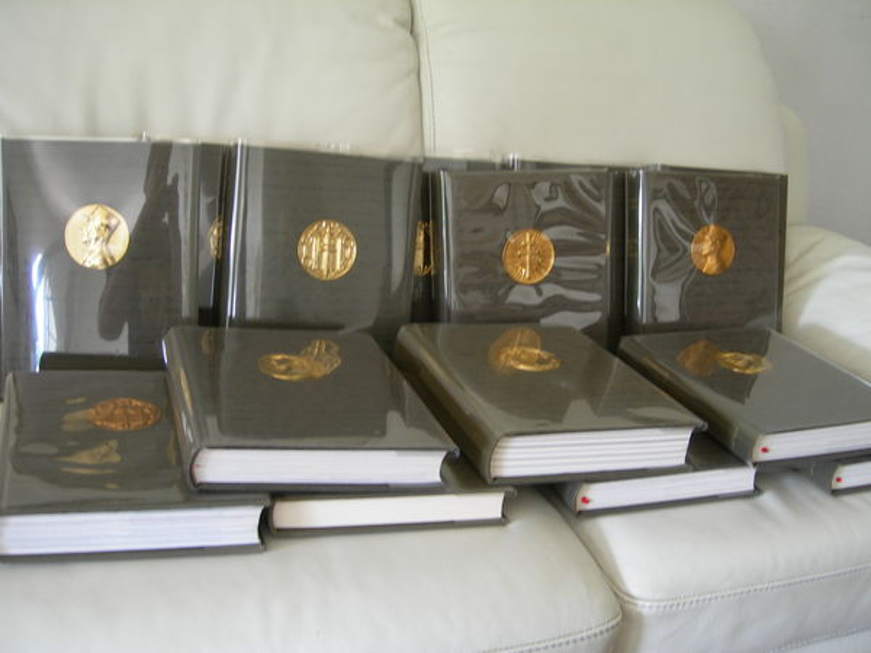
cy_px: 326
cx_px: 436
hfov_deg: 49.0
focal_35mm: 38
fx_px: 956
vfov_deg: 37.7
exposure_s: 1/3.7
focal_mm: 7.8
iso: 72
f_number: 2.8
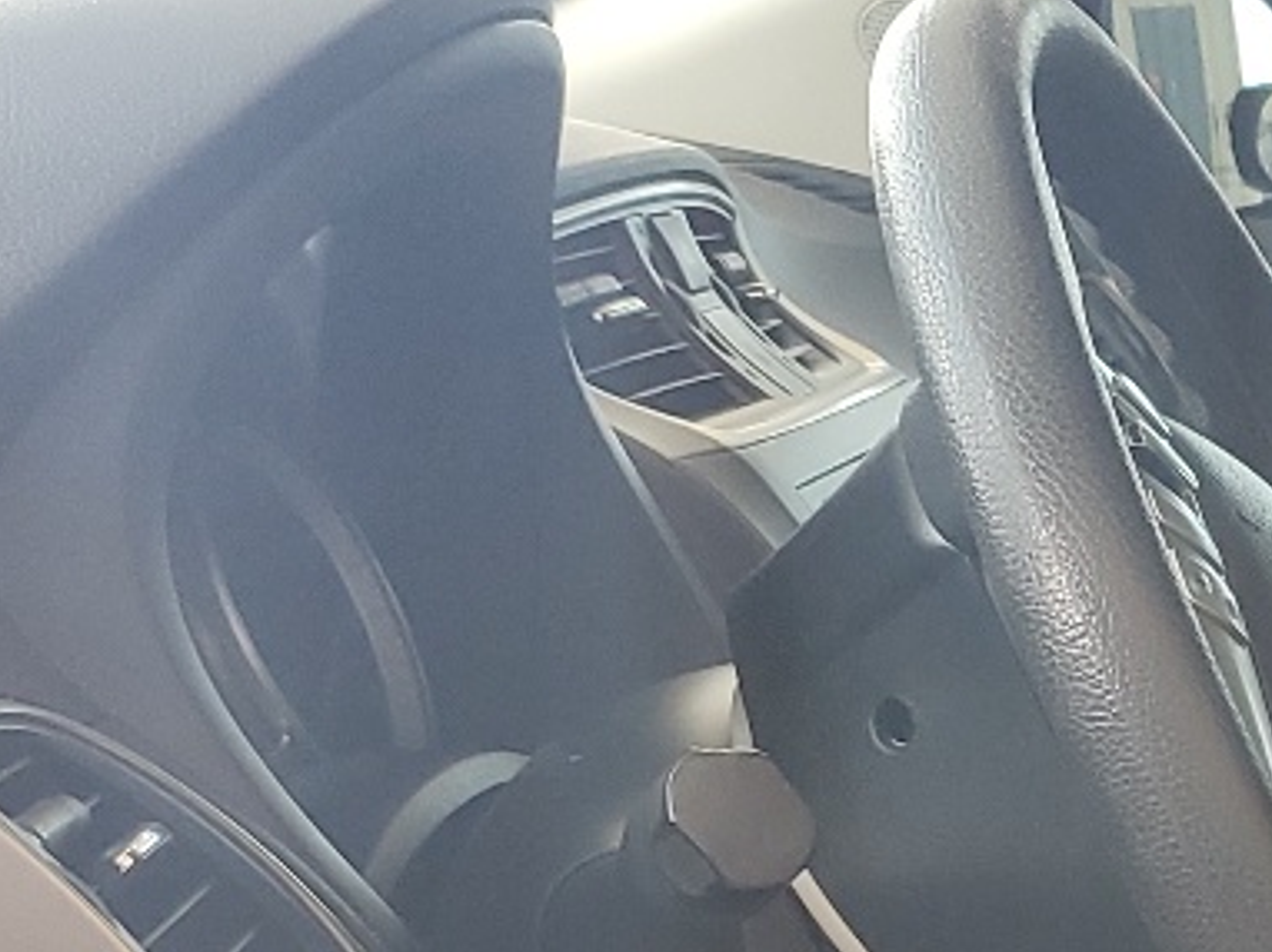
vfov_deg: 13.0
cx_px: 1988
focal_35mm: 109
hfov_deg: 16.3
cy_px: 1302
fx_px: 4003
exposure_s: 1/120
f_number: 1.5
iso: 69
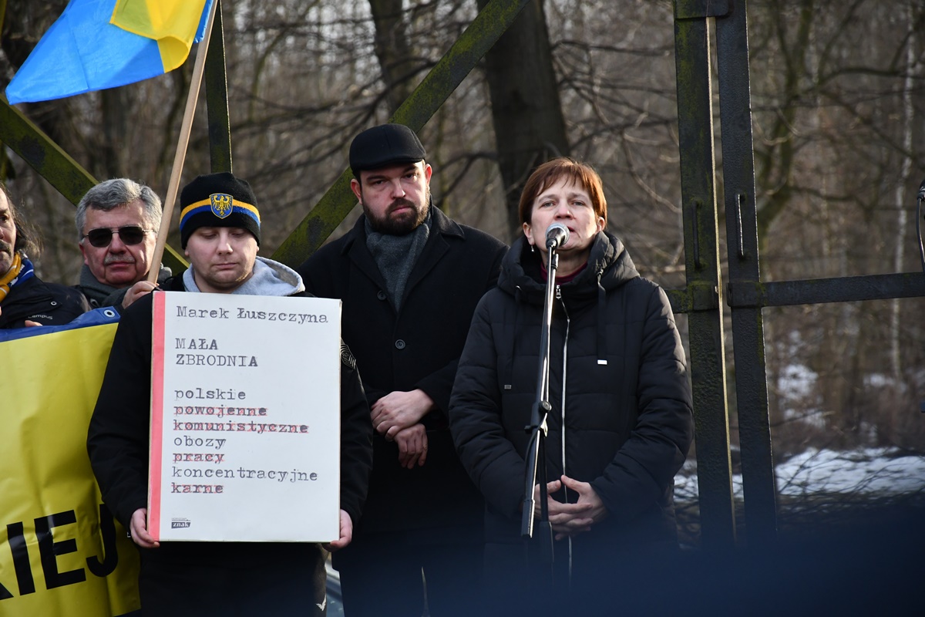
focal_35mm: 210
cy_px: 308
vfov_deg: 6.5
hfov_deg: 9.8
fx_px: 5395
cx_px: 462
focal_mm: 140
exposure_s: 1/500
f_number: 5.6
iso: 1000
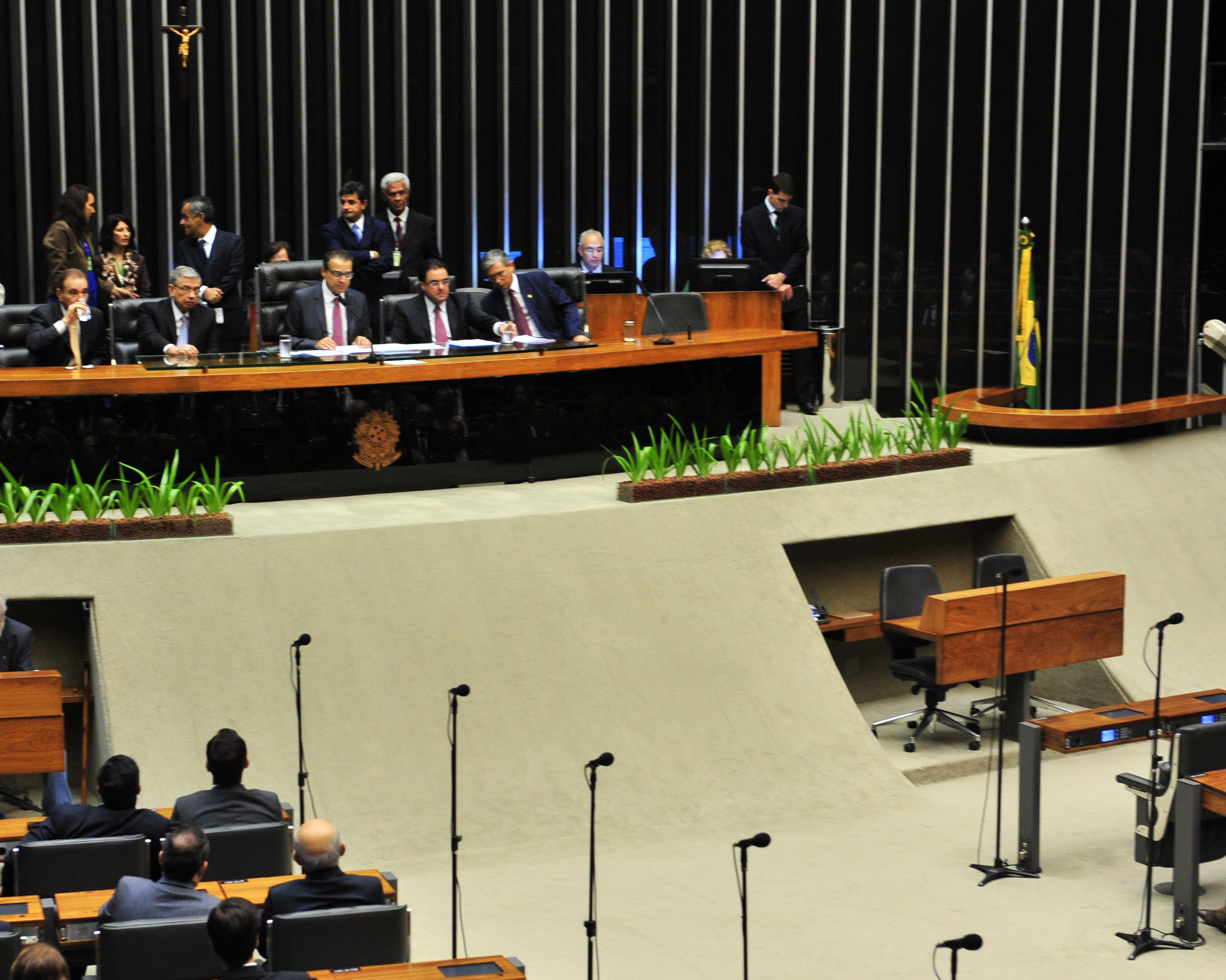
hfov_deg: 23.8
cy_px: 529
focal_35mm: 80
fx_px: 2903
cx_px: 444
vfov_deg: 19.2
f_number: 4
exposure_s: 1/60
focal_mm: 52
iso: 1250
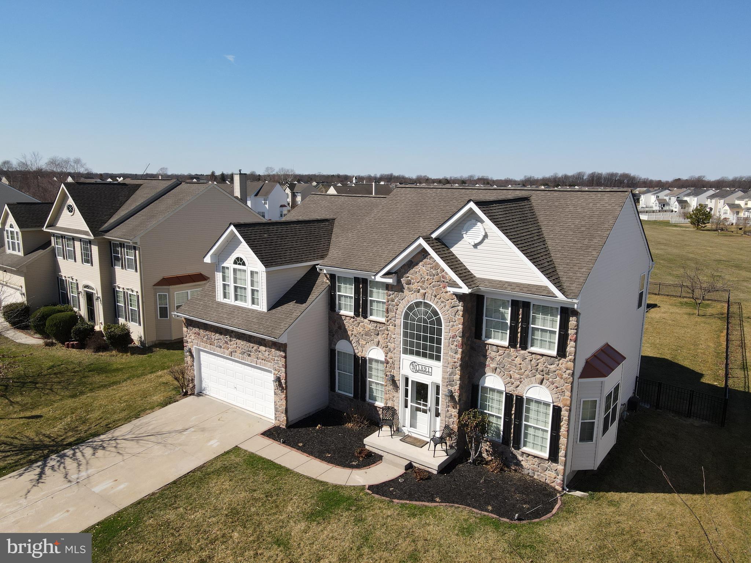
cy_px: 282
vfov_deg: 56.8
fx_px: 521
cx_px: 376
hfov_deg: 71.6
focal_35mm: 24
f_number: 2.8
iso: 100
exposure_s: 1/725
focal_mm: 4.5
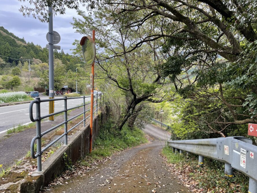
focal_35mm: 30
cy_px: 108
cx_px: 138
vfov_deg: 46.7
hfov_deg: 59.9
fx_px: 223
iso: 32
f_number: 1.6
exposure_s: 1/572
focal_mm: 4.2
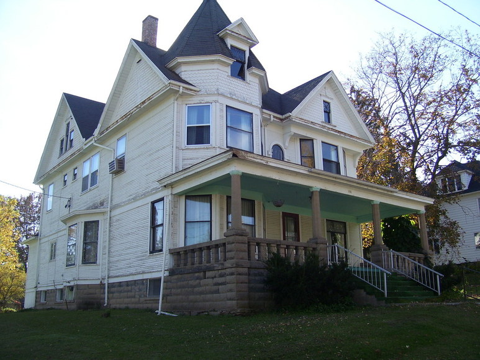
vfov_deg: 41.8
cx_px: 240
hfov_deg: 54.0
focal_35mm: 34
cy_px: 180
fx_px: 472
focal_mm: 5.6
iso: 80
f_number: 2.7
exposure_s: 1/500
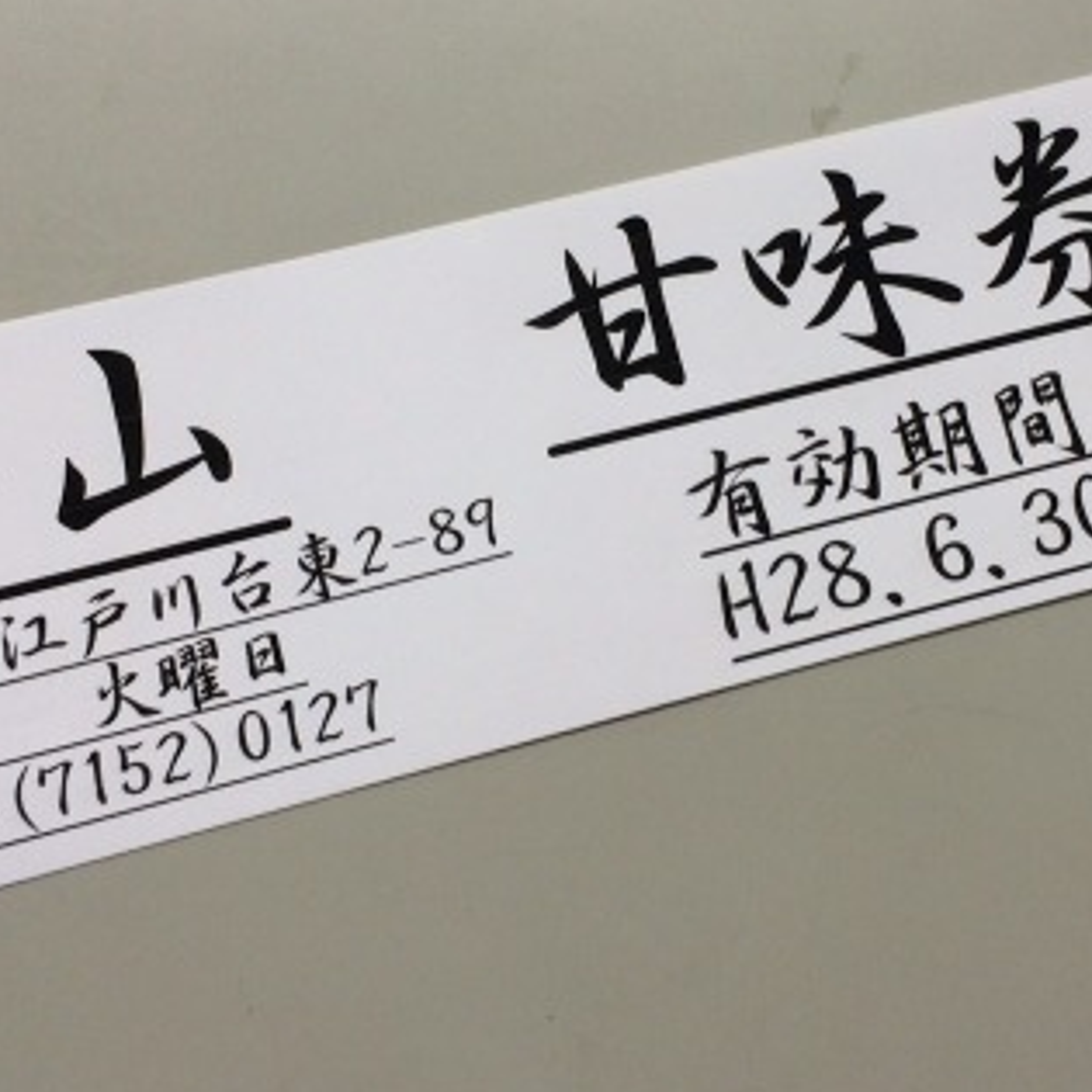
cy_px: 413
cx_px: 627
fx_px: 1856
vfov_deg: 32.6
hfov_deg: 32.7
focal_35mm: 52
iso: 50
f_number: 2.2
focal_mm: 4.15
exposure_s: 1/50
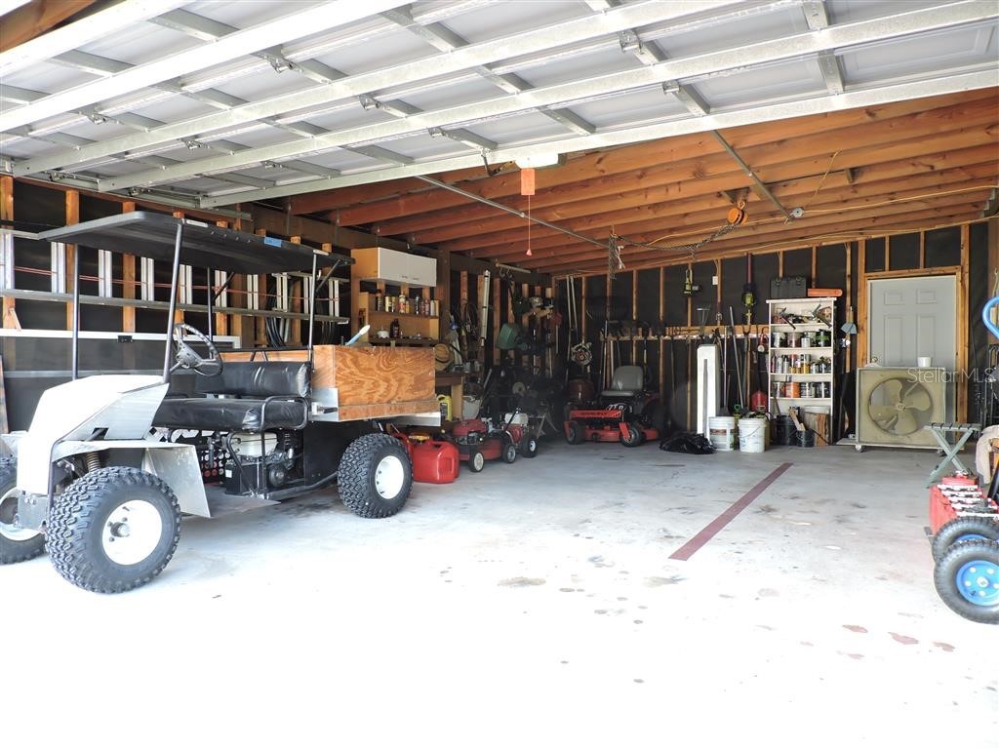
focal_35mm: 24
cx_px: 500
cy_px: 374
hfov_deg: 71.6
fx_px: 693
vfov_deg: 56.8
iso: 140
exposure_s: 1/30
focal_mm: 4.3
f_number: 3
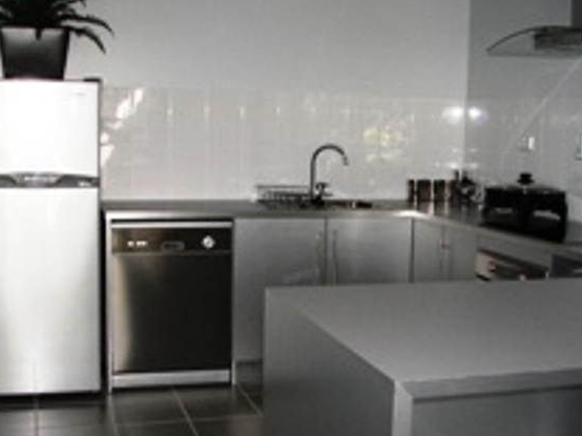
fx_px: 874
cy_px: 219
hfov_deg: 36.8
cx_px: 289
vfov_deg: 28.0
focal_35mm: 52
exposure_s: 1/30
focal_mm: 6
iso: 100
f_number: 2.8
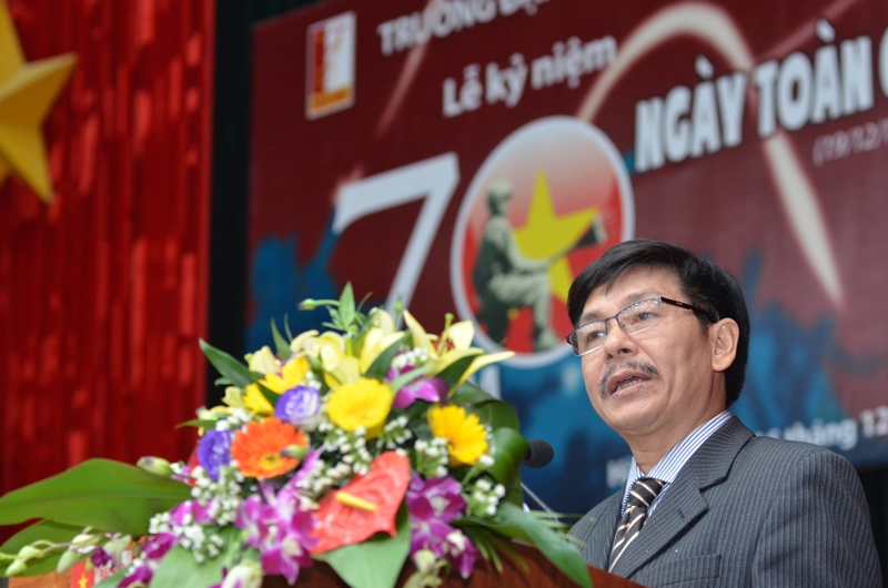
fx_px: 3176
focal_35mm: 129
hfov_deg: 15.9
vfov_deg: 10.6
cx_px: 444
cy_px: 294
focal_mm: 86
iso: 1600
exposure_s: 1/100
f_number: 4.5
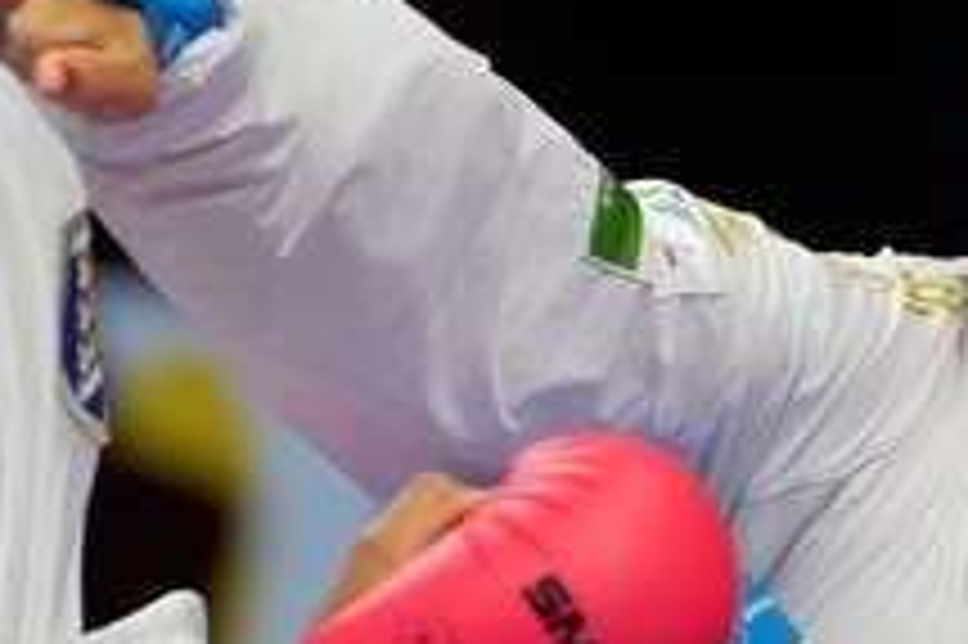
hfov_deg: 1.4
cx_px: 428
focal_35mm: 1486
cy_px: 567
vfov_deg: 0.9
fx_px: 39925
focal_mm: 200
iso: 500
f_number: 2.8
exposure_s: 1/1000
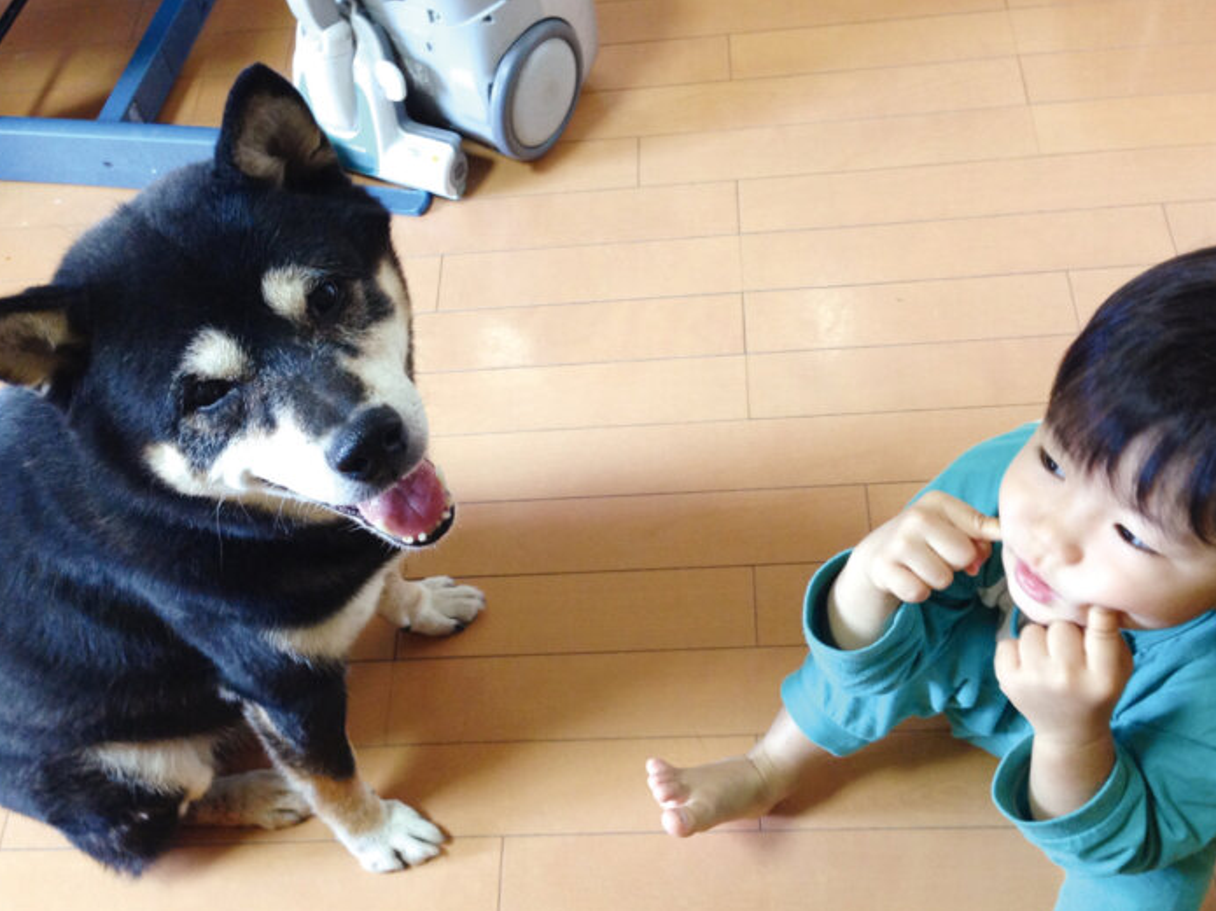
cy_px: 509
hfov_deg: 49.0
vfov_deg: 37.7
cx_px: 618
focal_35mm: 38
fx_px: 1335
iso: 160
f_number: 2.4
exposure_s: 1/20
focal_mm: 4.12
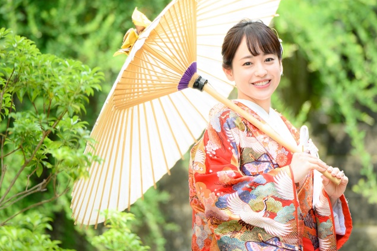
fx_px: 1977
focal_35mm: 189
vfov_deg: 7.2
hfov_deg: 10.9
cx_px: 214
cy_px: 95
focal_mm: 150
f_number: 2.8
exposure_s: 1/400
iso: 160
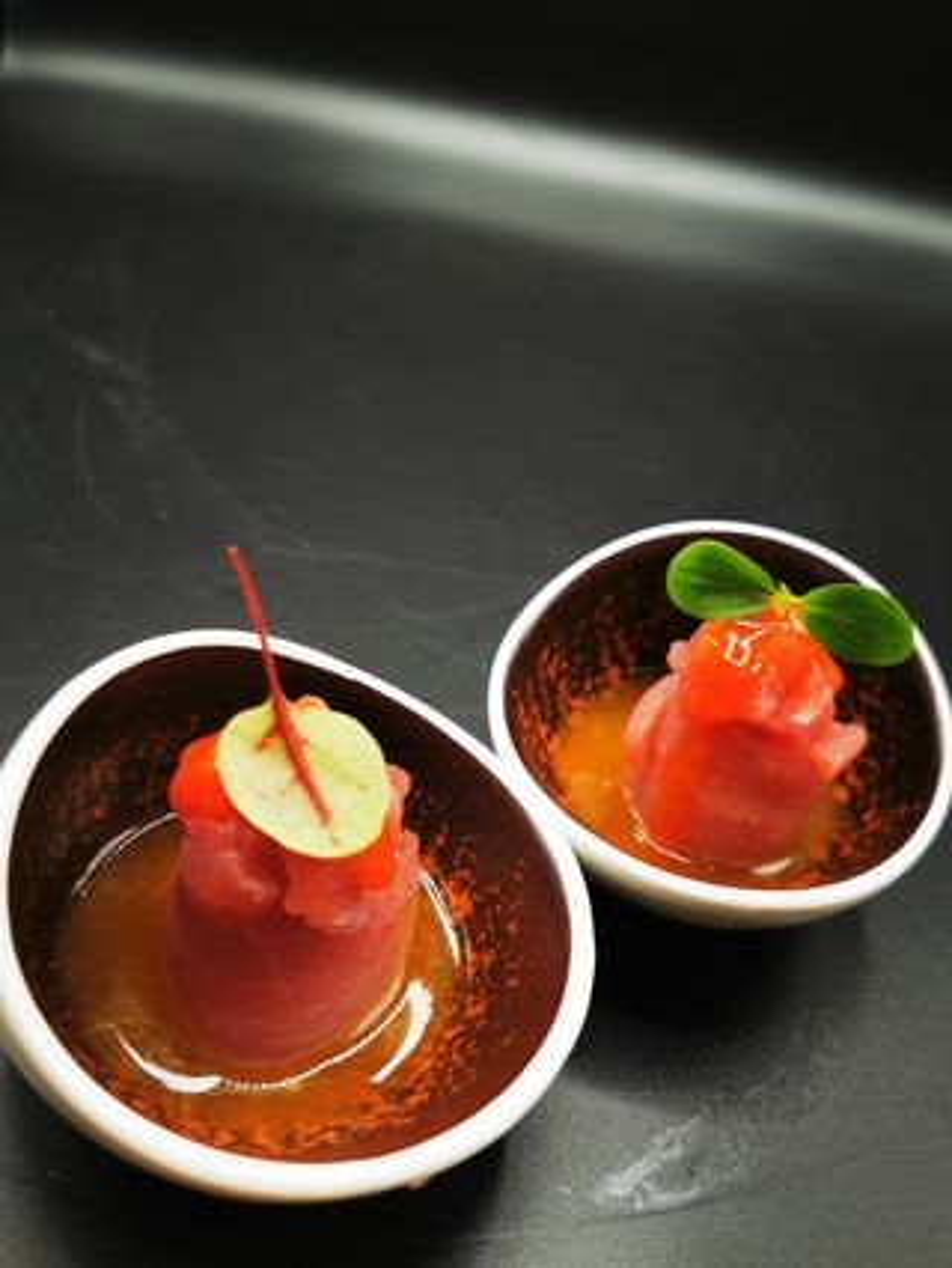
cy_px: 634
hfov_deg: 51.4
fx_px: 989
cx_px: 476
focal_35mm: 27
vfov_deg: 65.3
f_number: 1.6
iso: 50
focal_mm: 5.56
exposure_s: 1/148
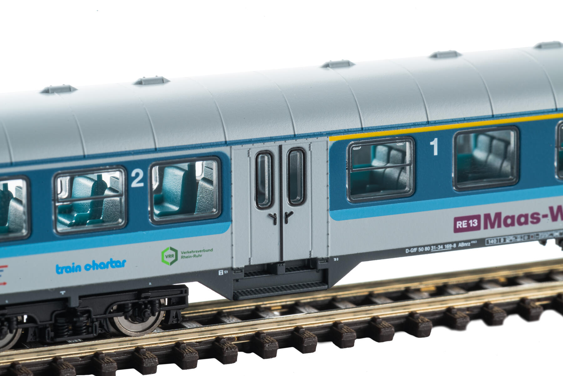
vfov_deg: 13.0
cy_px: 188
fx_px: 1642
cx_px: 282
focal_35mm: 105
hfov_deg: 19.5
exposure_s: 1/2.5
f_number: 29
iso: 100
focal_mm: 105
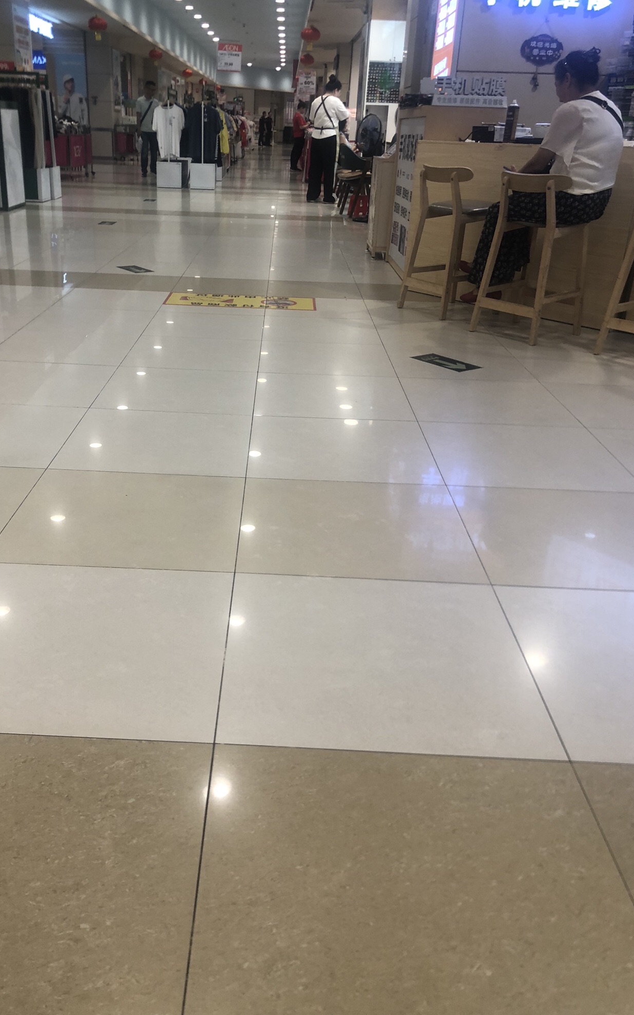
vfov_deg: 62.9
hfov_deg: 41.7
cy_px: 505
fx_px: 829
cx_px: 270
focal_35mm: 30
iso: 40
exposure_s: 1/100
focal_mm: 4
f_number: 1.8
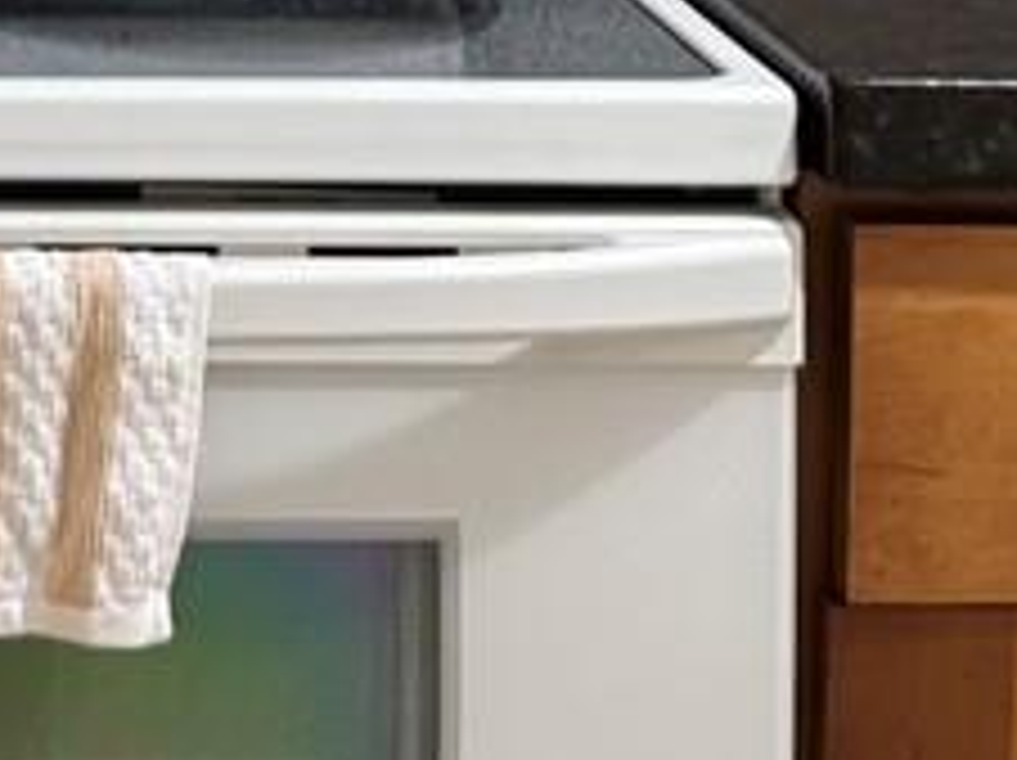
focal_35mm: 170
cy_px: -1120
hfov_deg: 11.1
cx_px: -549
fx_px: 4989
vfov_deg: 8.0
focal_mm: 6.76
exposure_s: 1/60
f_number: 1.78
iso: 320
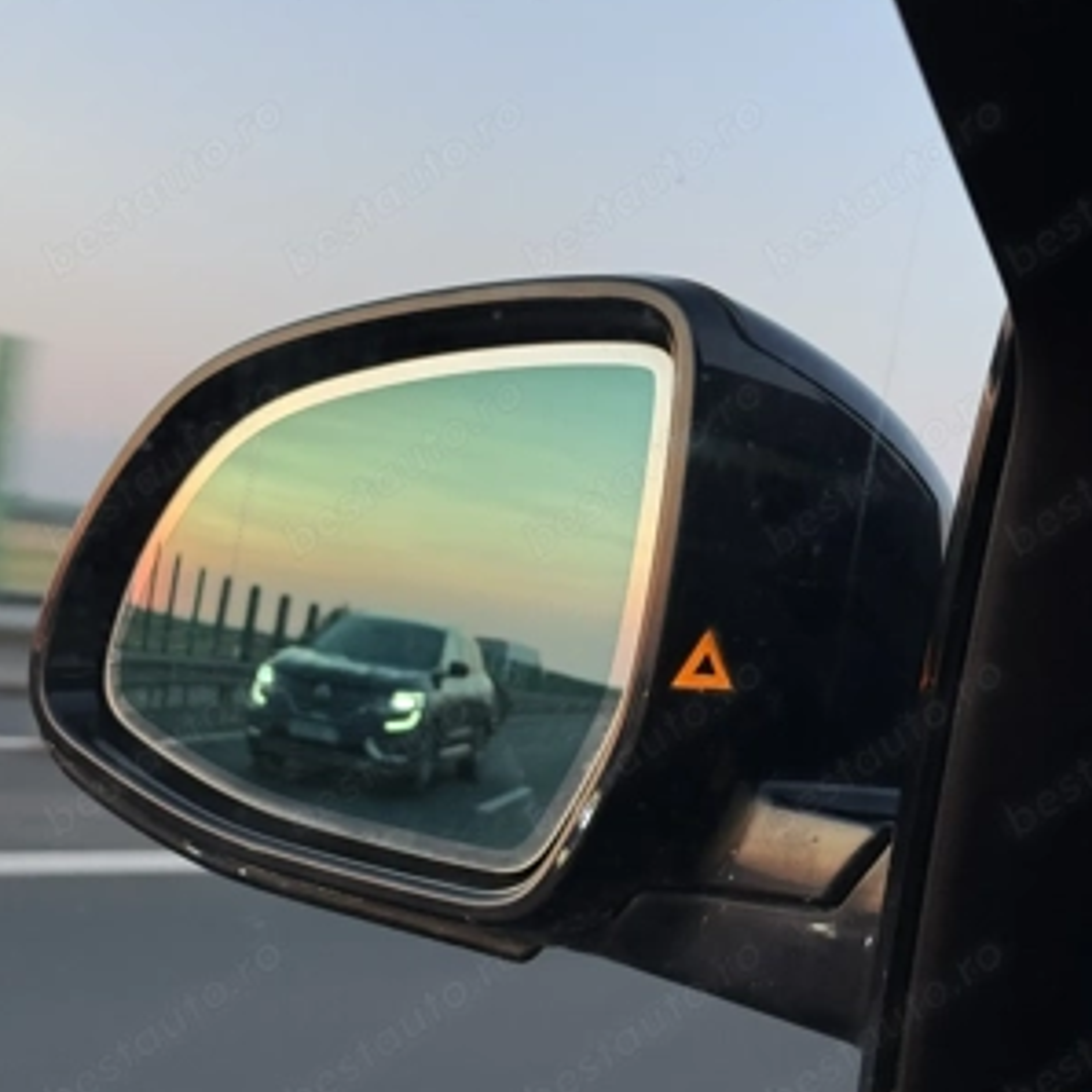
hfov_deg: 30.0
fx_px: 2034
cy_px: 531
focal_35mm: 57
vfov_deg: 30.0
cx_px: 546
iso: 100
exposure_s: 1/91
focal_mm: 6.76
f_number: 1.78
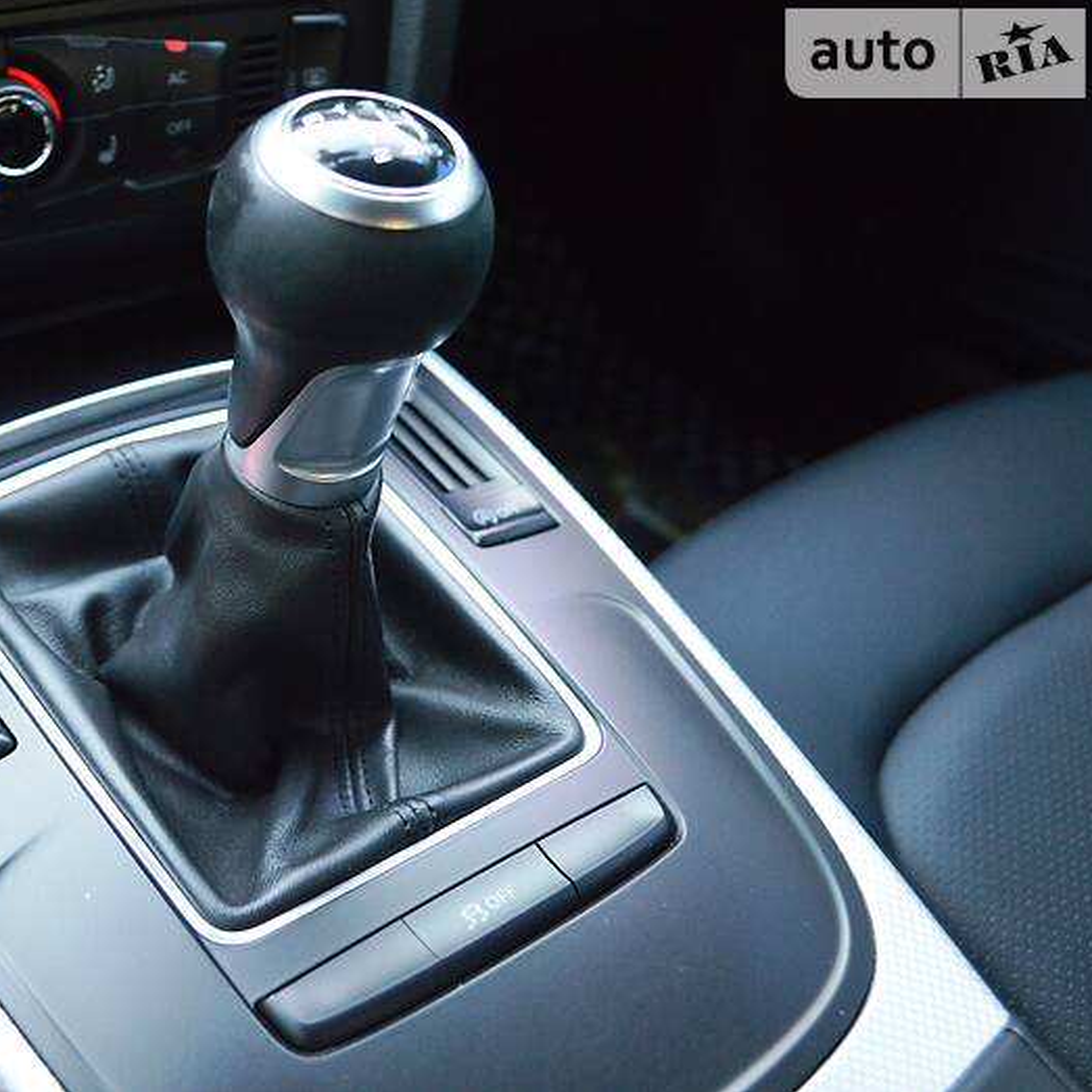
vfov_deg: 42.8
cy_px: 539
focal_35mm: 39
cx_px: 282
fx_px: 1392
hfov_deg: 41.6
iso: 2000
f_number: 3.8
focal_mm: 20
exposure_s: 1/60
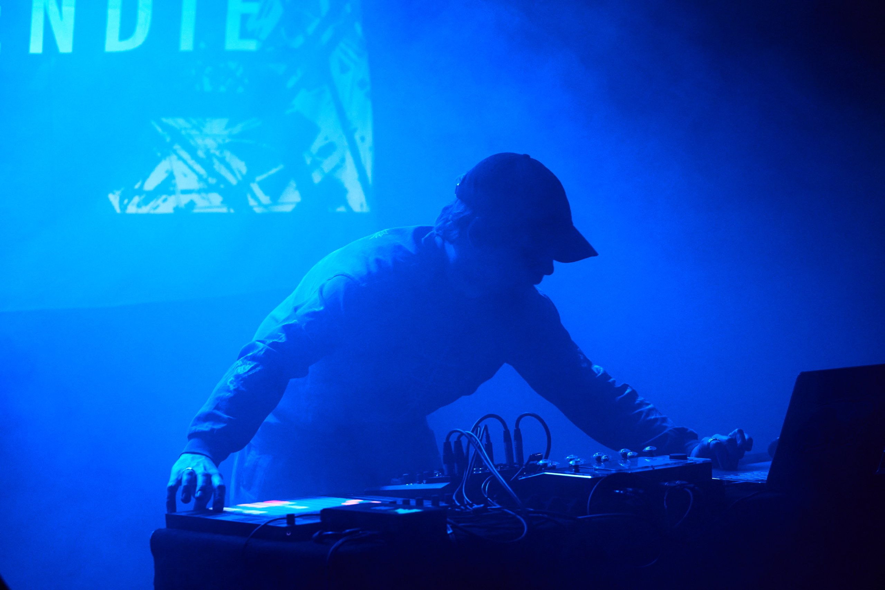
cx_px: 442
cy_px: 295
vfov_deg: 14.1
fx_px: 2384
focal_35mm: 97
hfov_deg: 21.0
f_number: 4
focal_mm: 97
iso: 3200
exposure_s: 1/250
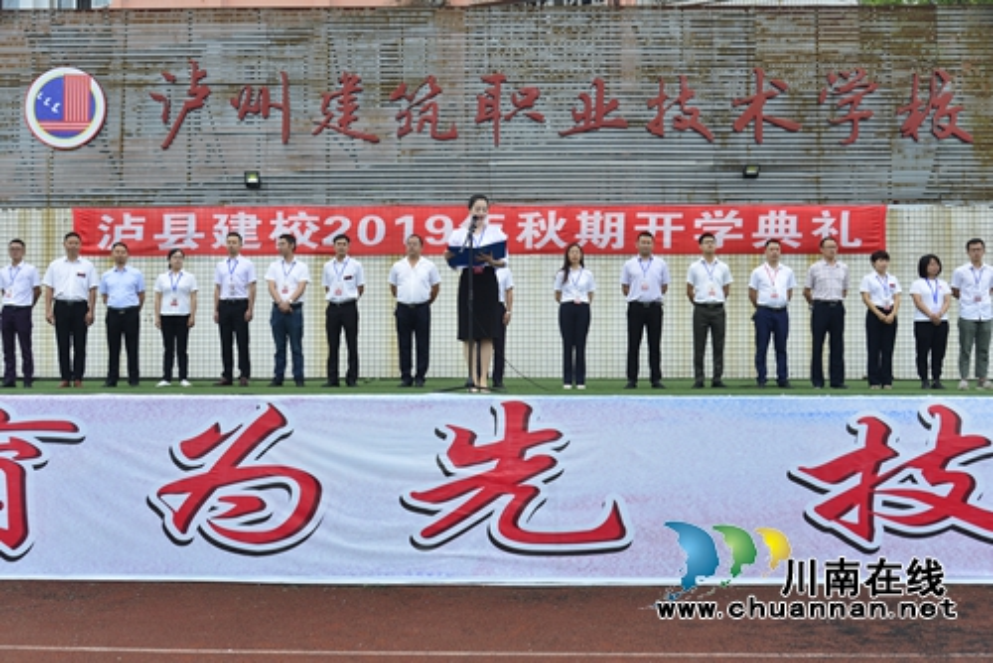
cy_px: 332
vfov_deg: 41.2
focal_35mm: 32
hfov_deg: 58.7
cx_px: 496
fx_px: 883
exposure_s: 1/160
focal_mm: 32
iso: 320
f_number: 7.1
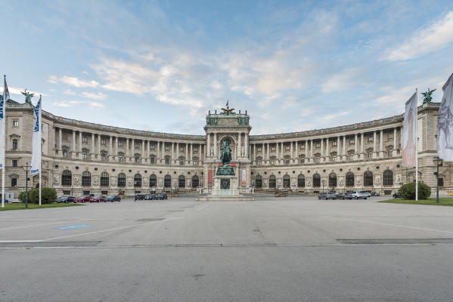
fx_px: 227
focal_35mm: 18
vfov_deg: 67.4
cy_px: 151
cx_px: 226
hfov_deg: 90.0
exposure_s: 1/13
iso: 100
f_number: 11
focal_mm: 18
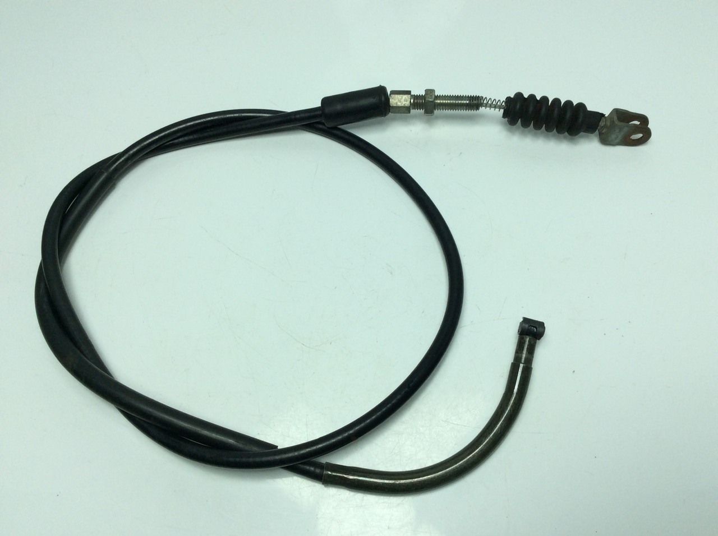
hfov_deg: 56.9
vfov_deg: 44.1
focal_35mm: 32
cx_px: 359
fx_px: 663
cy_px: 268
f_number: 2.4
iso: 32
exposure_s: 1/602
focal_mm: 3.3
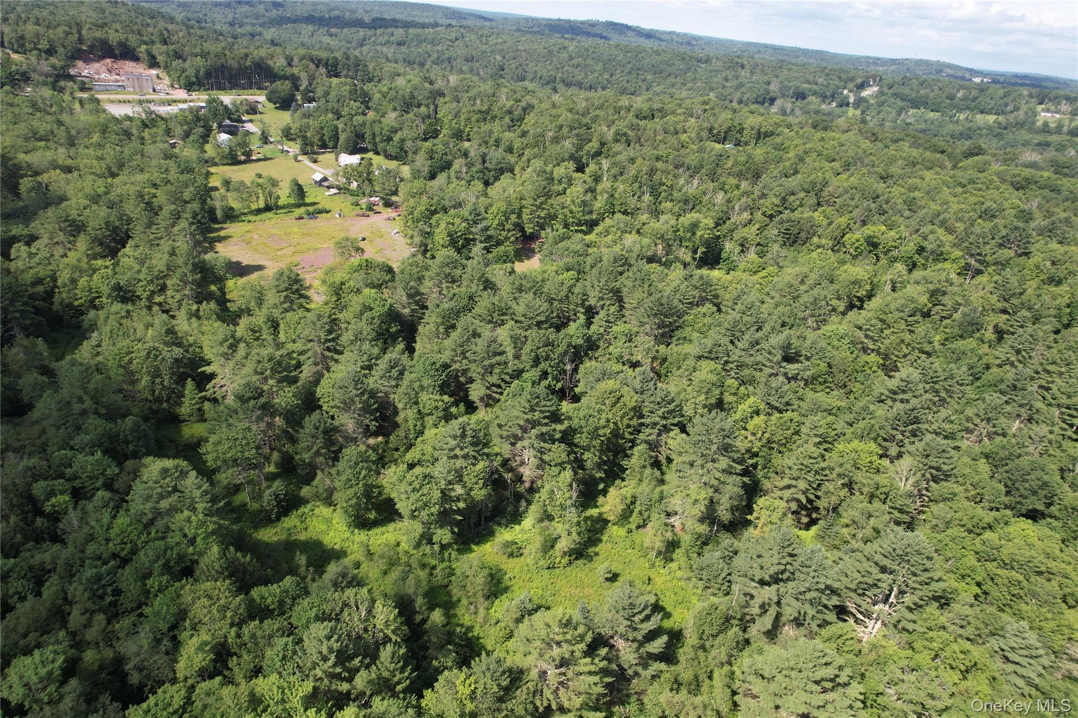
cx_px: 539
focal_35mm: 22
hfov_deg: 78.6
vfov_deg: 57.2
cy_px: 359
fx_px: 659
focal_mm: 8.38
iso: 100
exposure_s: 1/800
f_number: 2.8
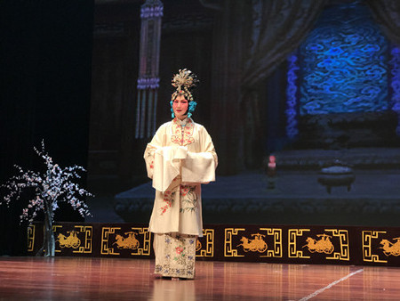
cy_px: 150
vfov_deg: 25.7
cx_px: 200
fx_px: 659
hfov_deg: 33.8
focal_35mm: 57
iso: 50
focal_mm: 6.6
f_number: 2.8
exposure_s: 1/54
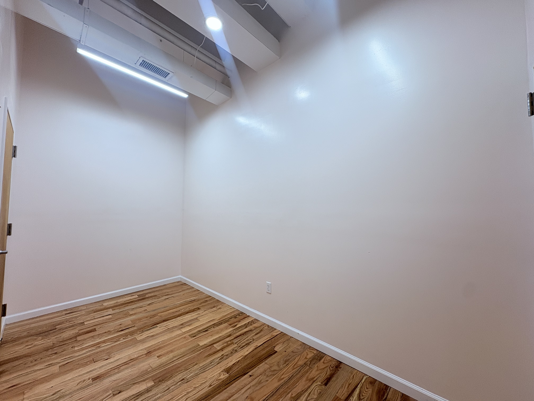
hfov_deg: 102.1
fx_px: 216
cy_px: 200
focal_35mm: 14
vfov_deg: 85.7
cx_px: 267
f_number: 2.2
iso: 80
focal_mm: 2.22
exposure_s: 1/120
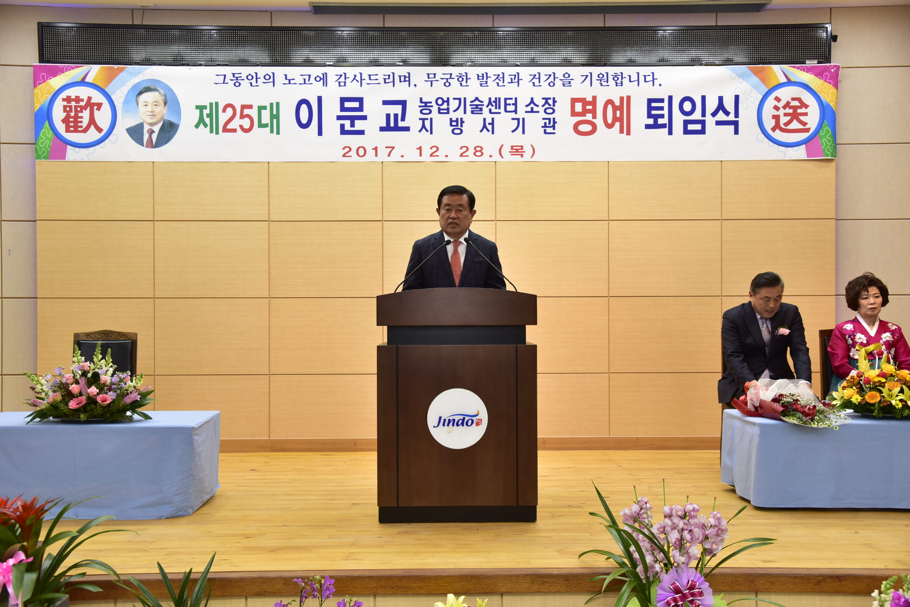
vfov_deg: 35.1
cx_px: 455
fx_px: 961
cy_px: 304
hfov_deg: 50.7
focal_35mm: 38
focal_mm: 38
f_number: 4.5
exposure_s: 1/125
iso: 800
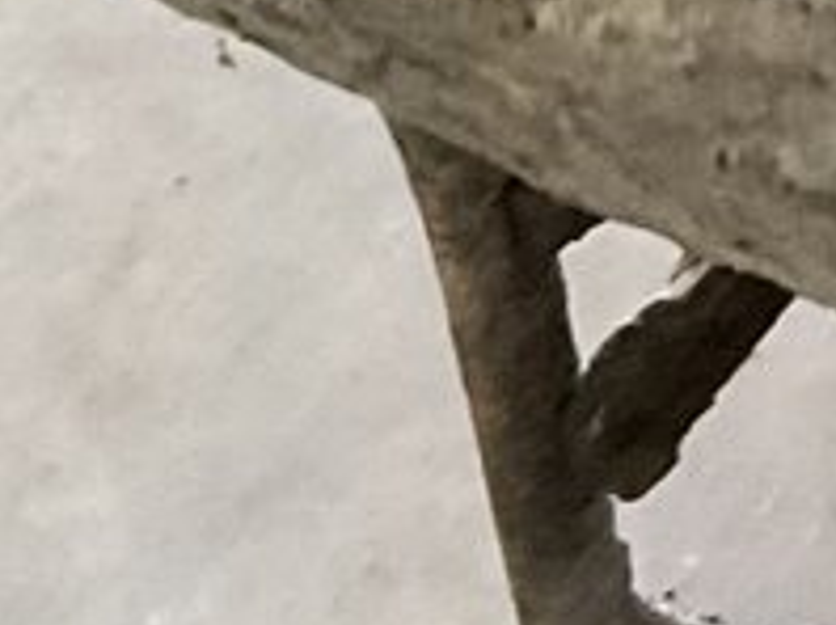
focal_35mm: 222
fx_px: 5355
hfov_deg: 8.0
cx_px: 2244
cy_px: -707
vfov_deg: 6.4
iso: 320
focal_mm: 3
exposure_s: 1/30
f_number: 1.8
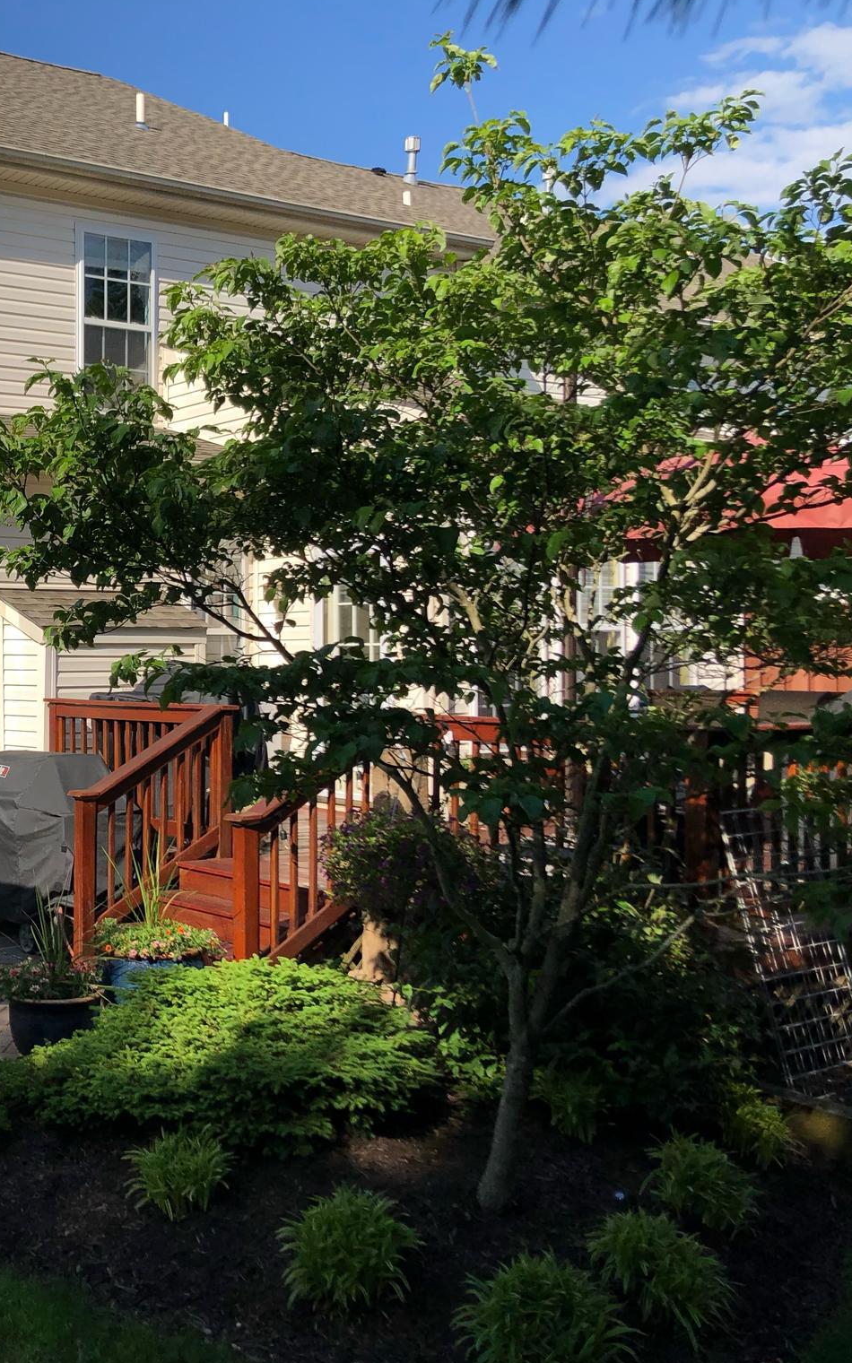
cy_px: 679
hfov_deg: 29.7
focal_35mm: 40
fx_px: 1486
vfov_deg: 49.3
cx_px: -9
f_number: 1.8
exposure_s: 1/2315
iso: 20
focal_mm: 4
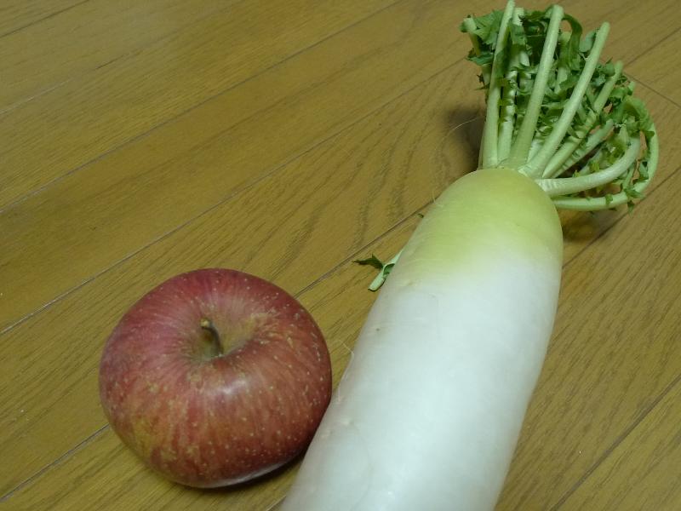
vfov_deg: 44.2
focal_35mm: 32
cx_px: 340
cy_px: 256
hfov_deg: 56.8
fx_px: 630
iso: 400
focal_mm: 5.1
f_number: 2
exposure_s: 1/30
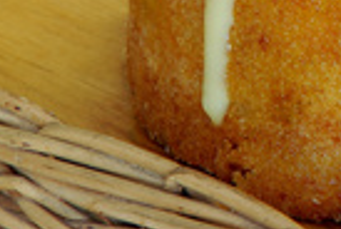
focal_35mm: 625
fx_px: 5929
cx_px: 487
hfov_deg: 3.3
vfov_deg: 2.2
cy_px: -106
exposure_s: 1.3
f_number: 14
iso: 100
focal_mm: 135
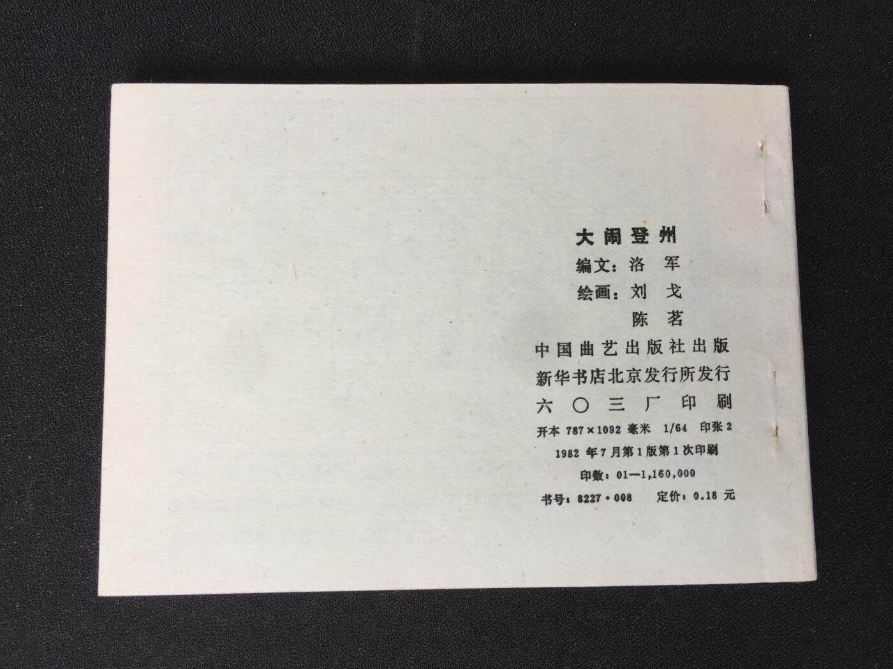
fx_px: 748
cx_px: 446
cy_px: 334
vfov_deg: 48.2
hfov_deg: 61.7
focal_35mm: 29
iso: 50
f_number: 2.2
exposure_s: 1/100
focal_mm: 4.15
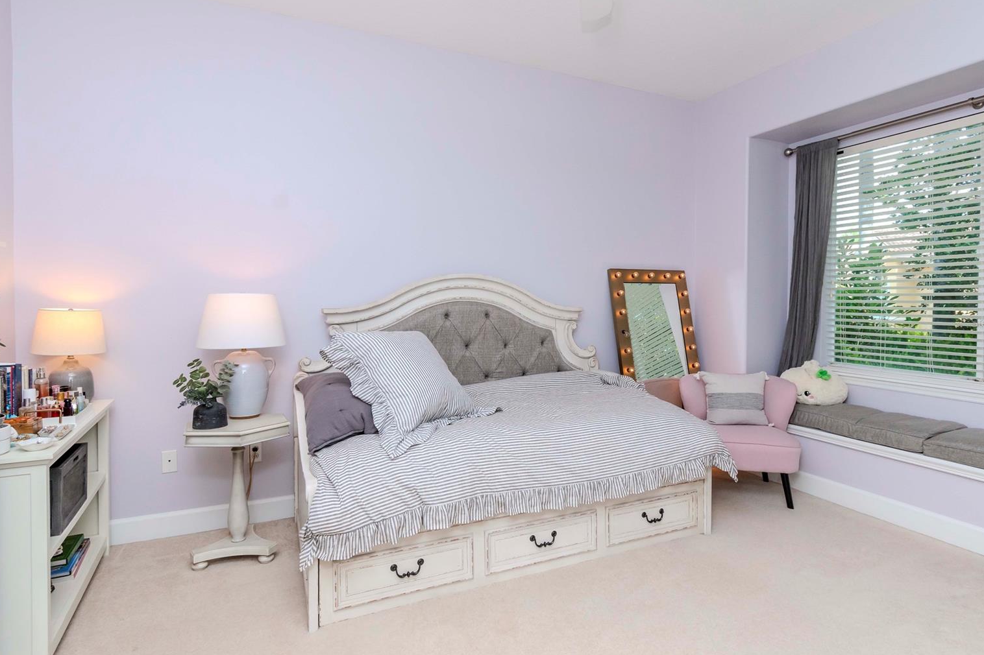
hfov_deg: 86.9
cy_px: 322
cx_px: 510
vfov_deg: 64.5
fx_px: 519
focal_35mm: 19
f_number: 8
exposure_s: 1/200
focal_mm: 12
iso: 500
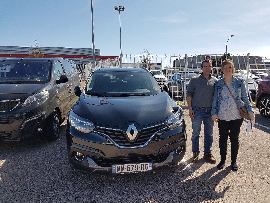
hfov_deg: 67.3
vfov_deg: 53.1
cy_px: 102
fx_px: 203
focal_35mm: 26
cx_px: 135
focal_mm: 4.2
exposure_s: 1/1836
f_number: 1.7
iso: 40
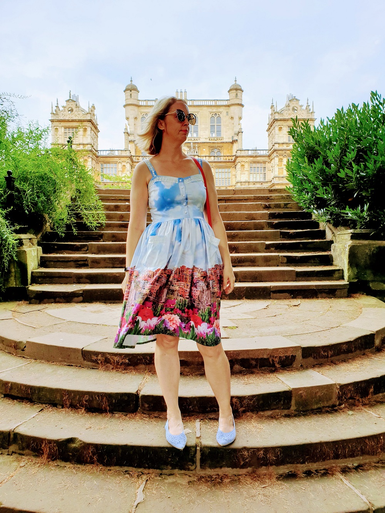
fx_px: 386
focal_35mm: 26
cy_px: 256
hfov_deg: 53.1
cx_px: 192
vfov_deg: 67.3
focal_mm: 4.3
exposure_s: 1/574
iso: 50
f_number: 2.4
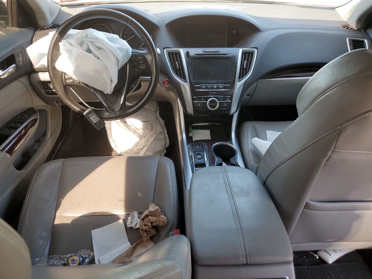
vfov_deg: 53.1
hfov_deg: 67.3
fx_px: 279
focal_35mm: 26
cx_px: 186
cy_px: 140
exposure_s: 1/120
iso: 57
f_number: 1.5
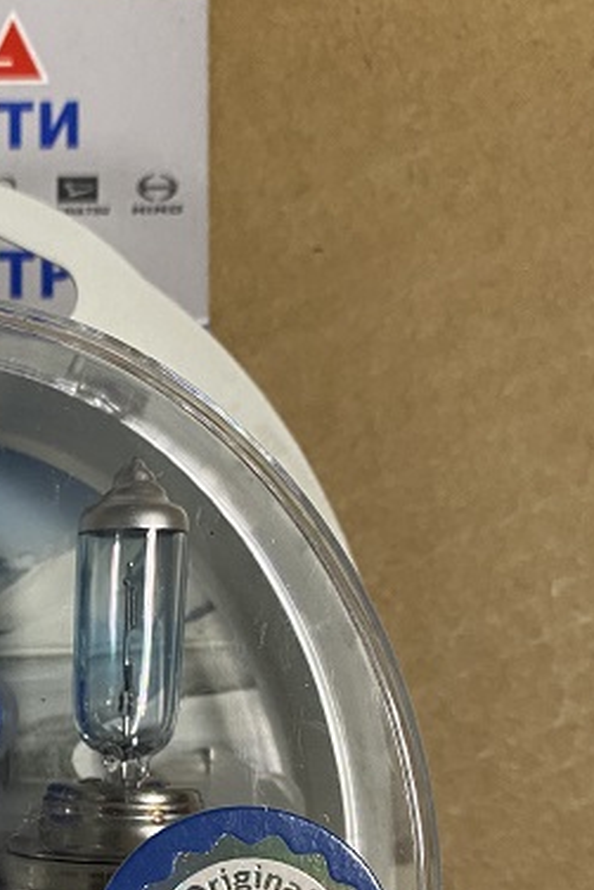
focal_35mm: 58
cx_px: -96
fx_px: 1434
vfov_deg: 32.9
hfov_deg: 21.9
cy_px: 780
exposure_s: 1/50
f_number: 1.8
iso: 200
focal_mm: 4.25
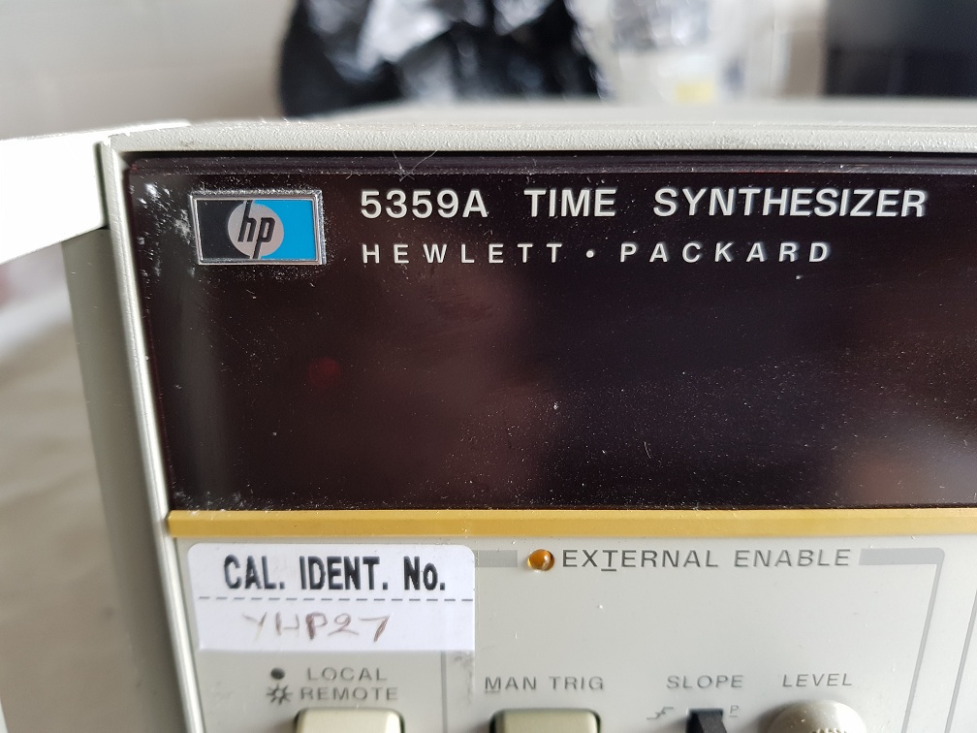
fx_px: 734
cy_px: 366
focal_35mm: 26
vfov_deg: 53.1
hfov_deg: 67.3
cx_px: 488
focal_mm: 4.2
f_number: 1.7
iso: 200
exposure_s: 1/100
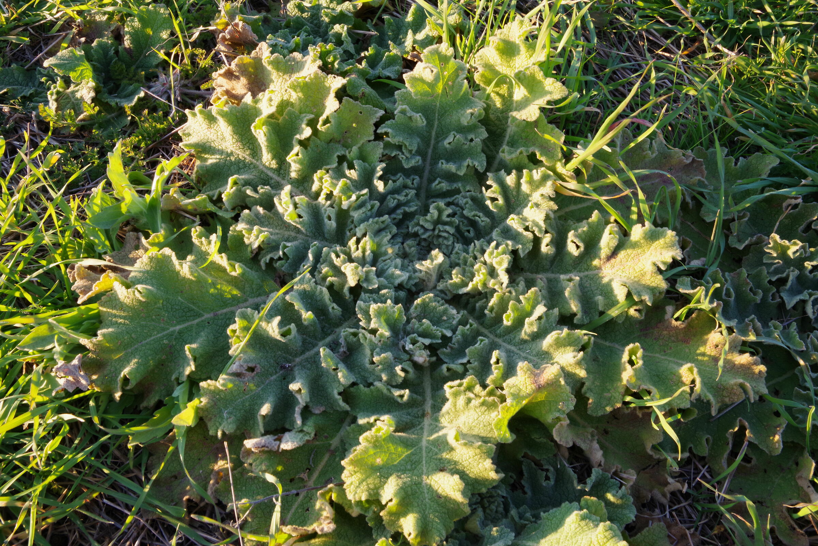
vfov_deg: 42.4
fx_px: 705
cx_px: 409
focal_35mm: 31
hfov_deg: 60.3
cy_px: 273
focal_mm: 31
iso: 800
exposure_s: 1/13
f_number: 29
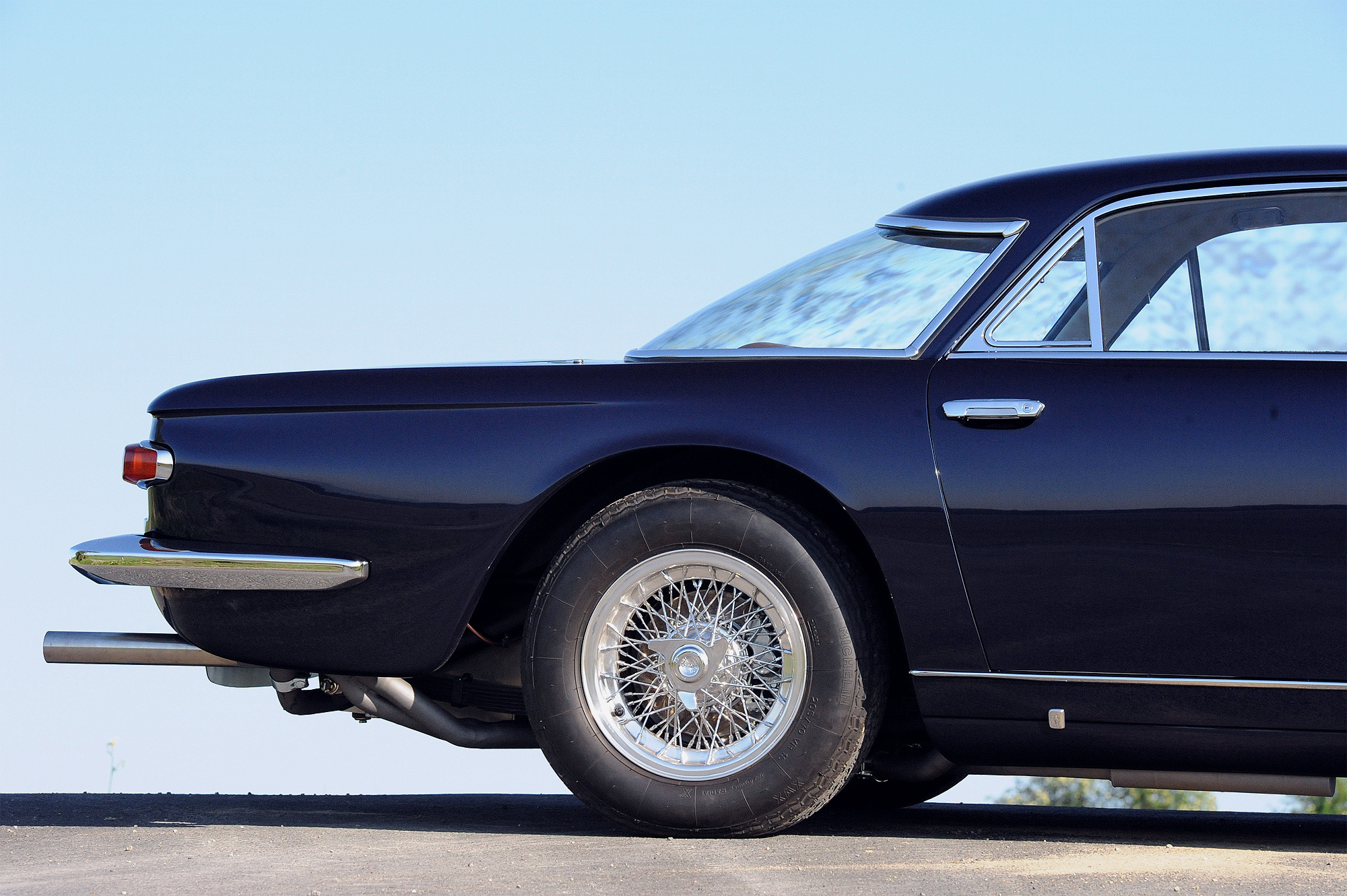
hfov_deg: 12.5
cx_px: 674
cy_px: 448
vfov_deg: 8.3
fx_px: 6169
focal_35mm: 165
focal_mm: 165
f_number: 13
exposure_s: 1/400
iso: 2500
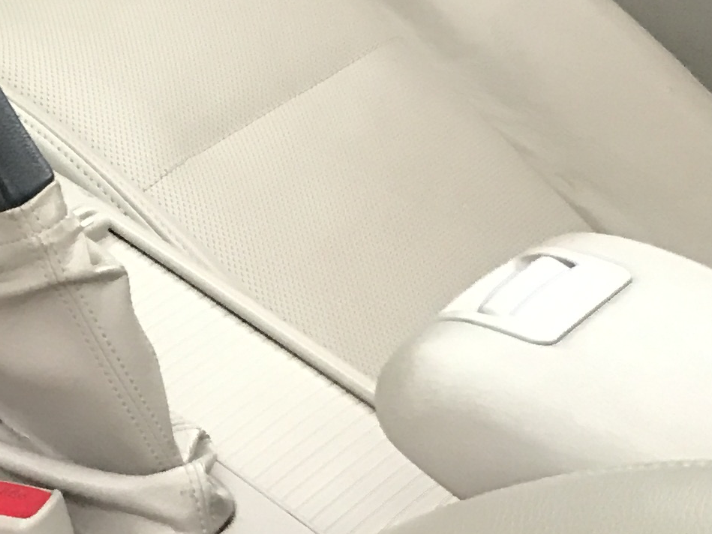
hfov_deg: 13.7
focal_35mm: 119
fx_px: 2448
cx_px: -777
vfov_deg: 12.1
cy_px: -129
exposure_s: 1/15
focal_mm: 3.99
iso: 50
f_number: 1.8
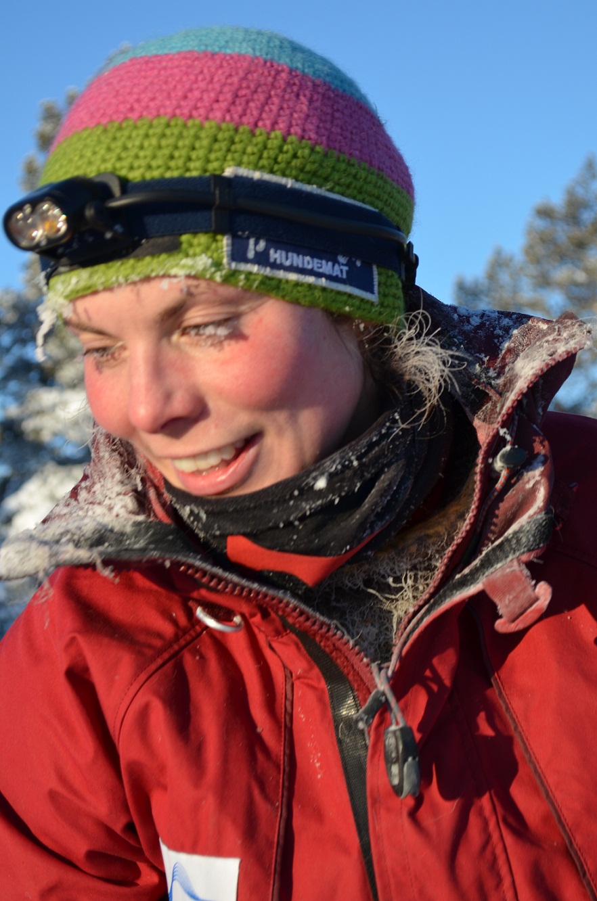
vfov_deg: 24.7
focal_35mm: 82
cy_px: 450
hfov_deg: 16.5
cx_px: 298
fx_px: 2062
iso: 160
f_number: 8
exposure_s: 1/250
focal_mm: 55
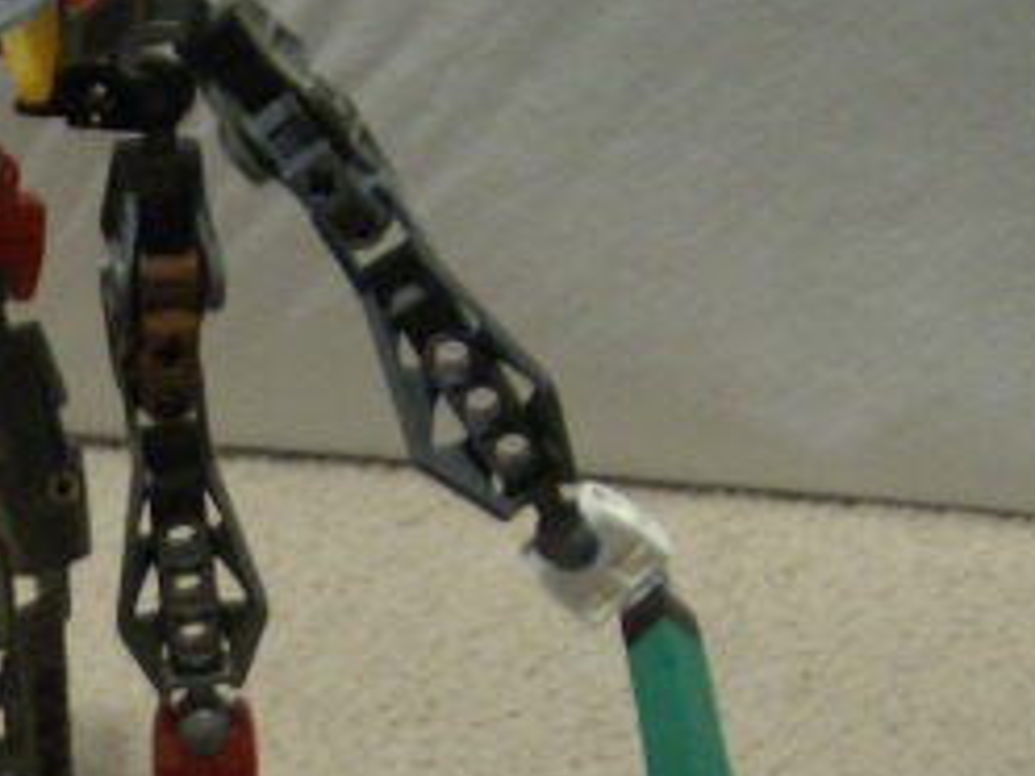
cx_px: -171
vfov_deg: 15.9
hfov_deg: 19.9
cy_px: 488
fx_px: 2781
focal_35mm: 93
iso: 200
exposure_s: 1/2.83
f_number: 2.8
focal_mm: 6
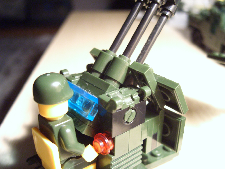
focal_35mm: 39
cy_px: 84
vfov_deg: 36.8
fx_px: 253
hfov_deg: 47.9
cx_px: 112
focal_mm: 8
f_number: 2.8
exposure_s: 1/13
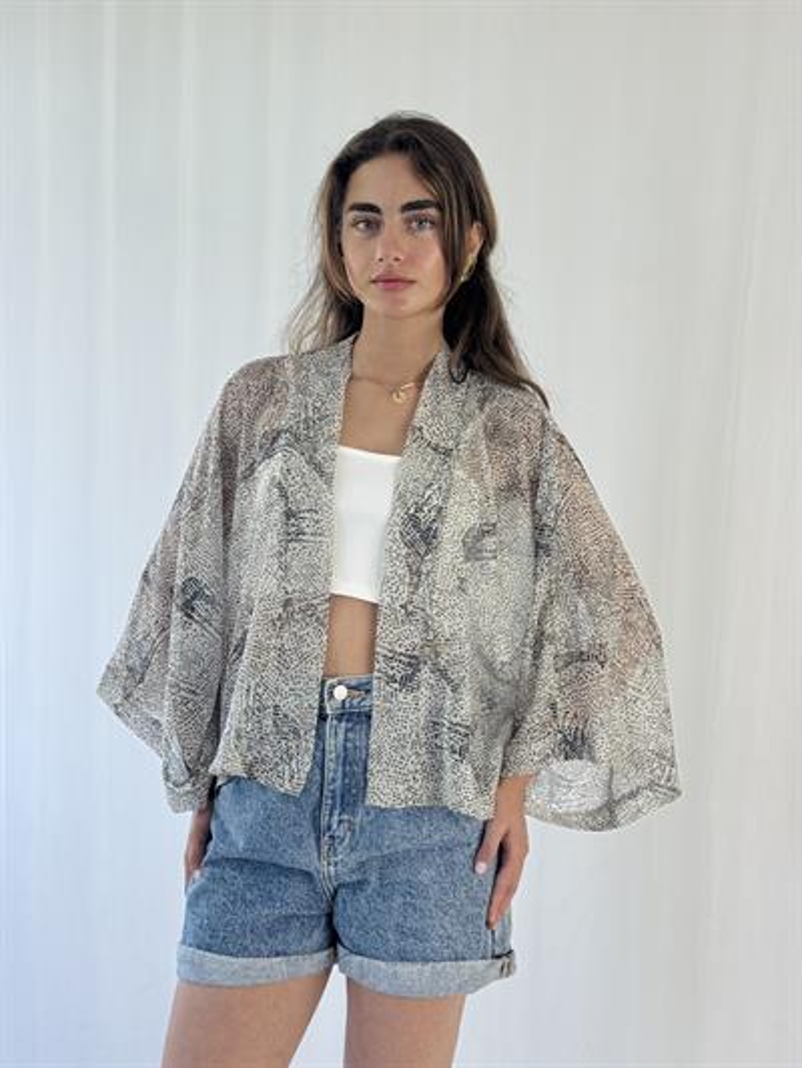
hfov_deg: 30.3
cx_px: 401
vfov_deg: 39.6
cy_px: 534
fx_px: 1482
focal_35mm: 48
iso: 50
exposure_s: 1/138
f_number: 1.78
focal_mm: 6.76
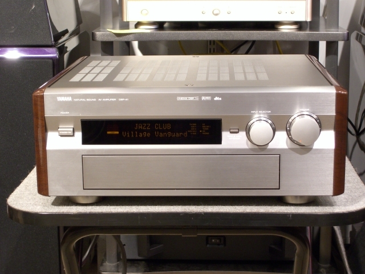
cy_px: 137
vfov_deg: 18.4
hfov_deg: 24.4
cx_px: 182
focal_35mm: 80
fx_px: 844
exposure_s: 1/5
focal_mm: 16.6
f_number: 4.4
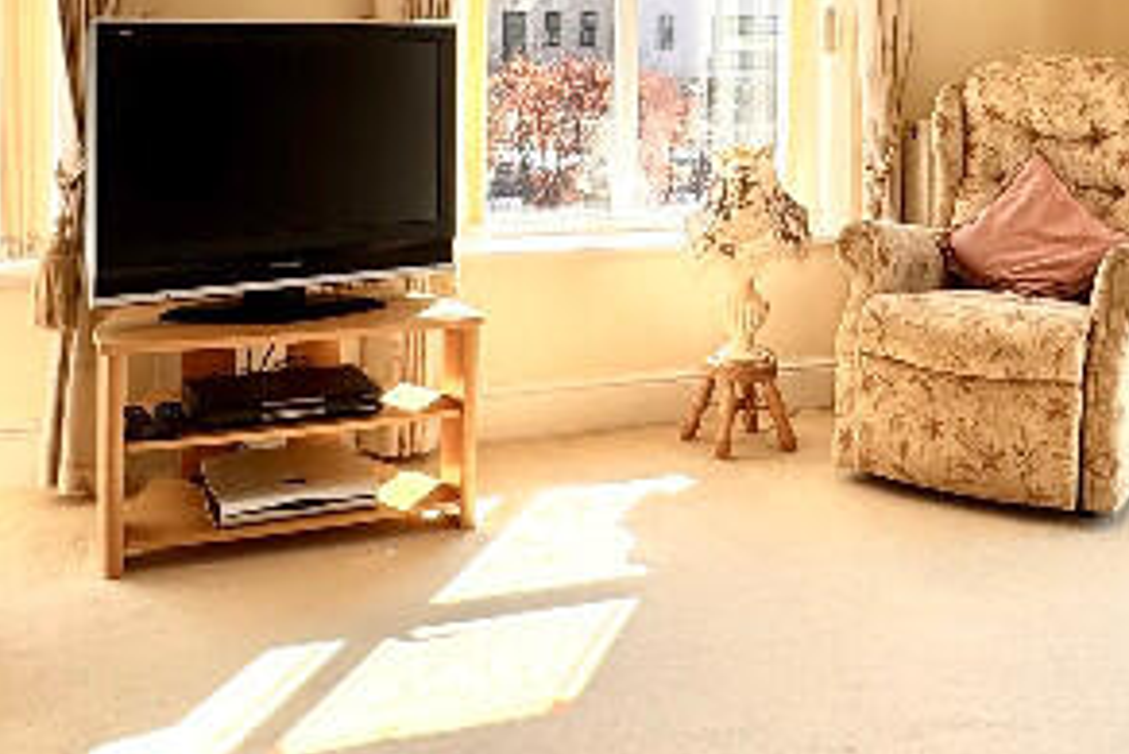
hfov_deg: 38.5
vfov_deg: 25.7
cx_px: 738
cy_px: 77
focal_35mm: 51
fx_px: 1600
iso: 40
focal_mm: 2.22
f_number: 2.2
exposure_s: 1/578
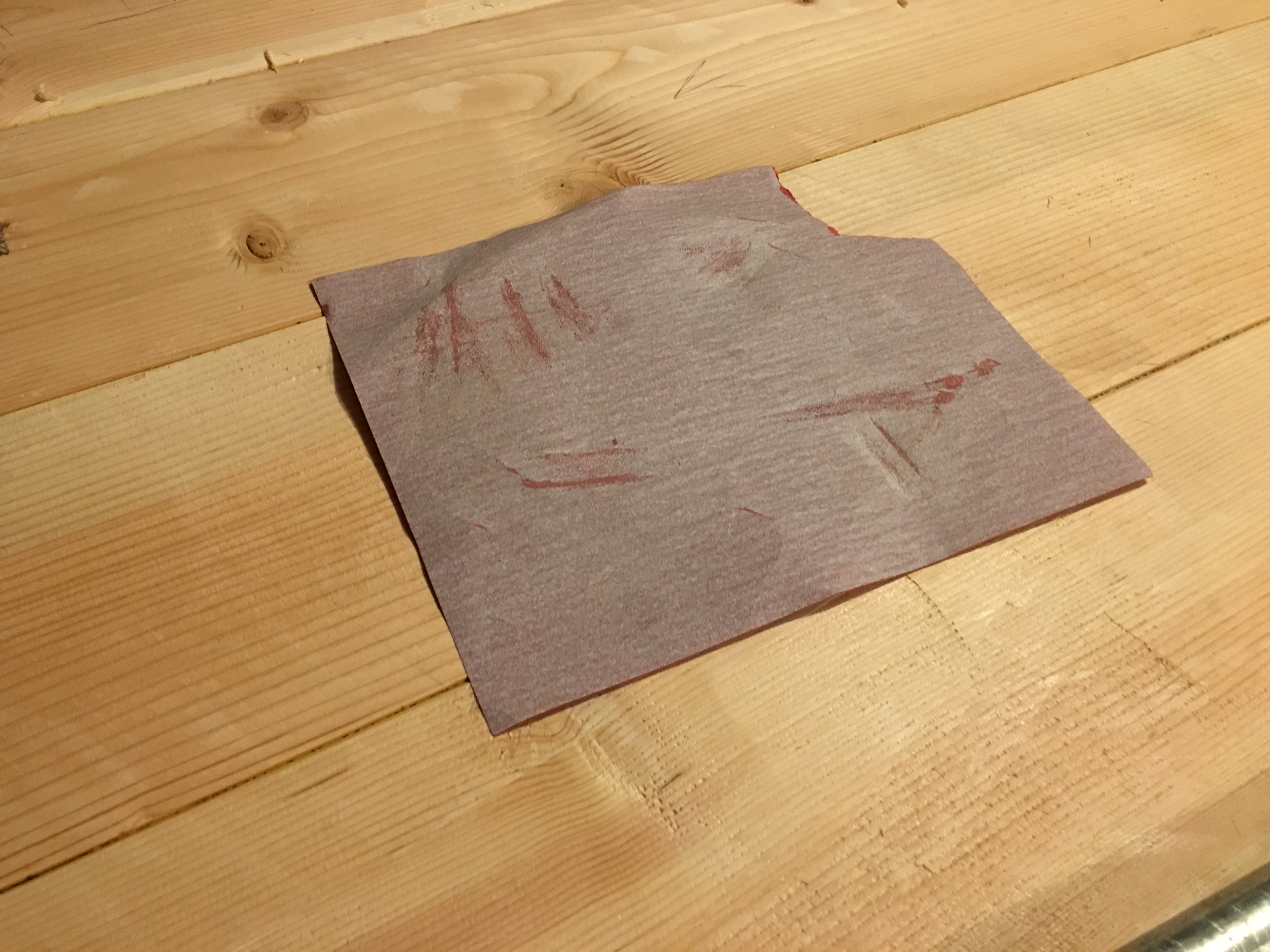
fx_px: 1064
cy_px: 476
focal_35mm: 29
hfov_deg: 61.7
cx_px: 635
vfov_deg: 48.2
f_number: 2.2
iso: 80
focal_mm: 4.15
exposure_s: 1/10
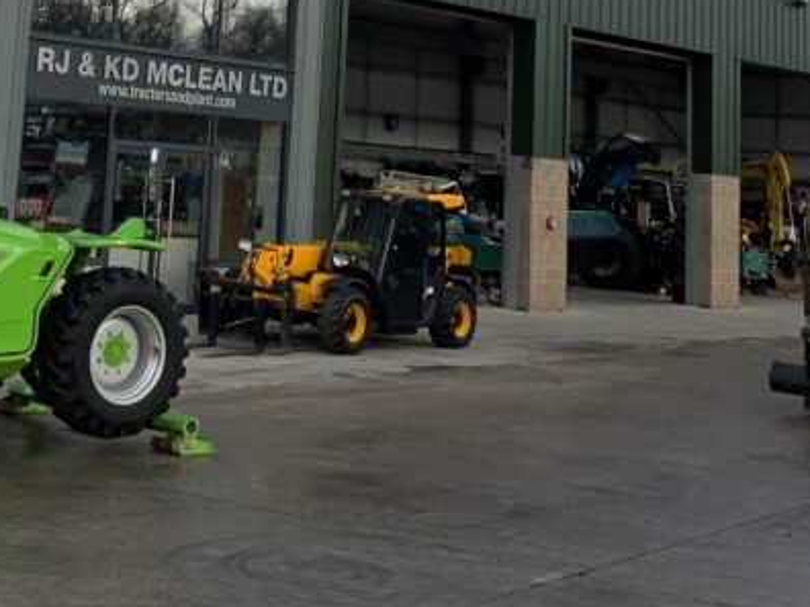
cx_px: 219
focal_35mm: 75
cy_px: -141
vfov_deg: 18.5
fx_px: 1755
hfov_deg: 25.7
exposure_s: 1/1730
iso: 16
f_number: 1.8
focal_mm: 3
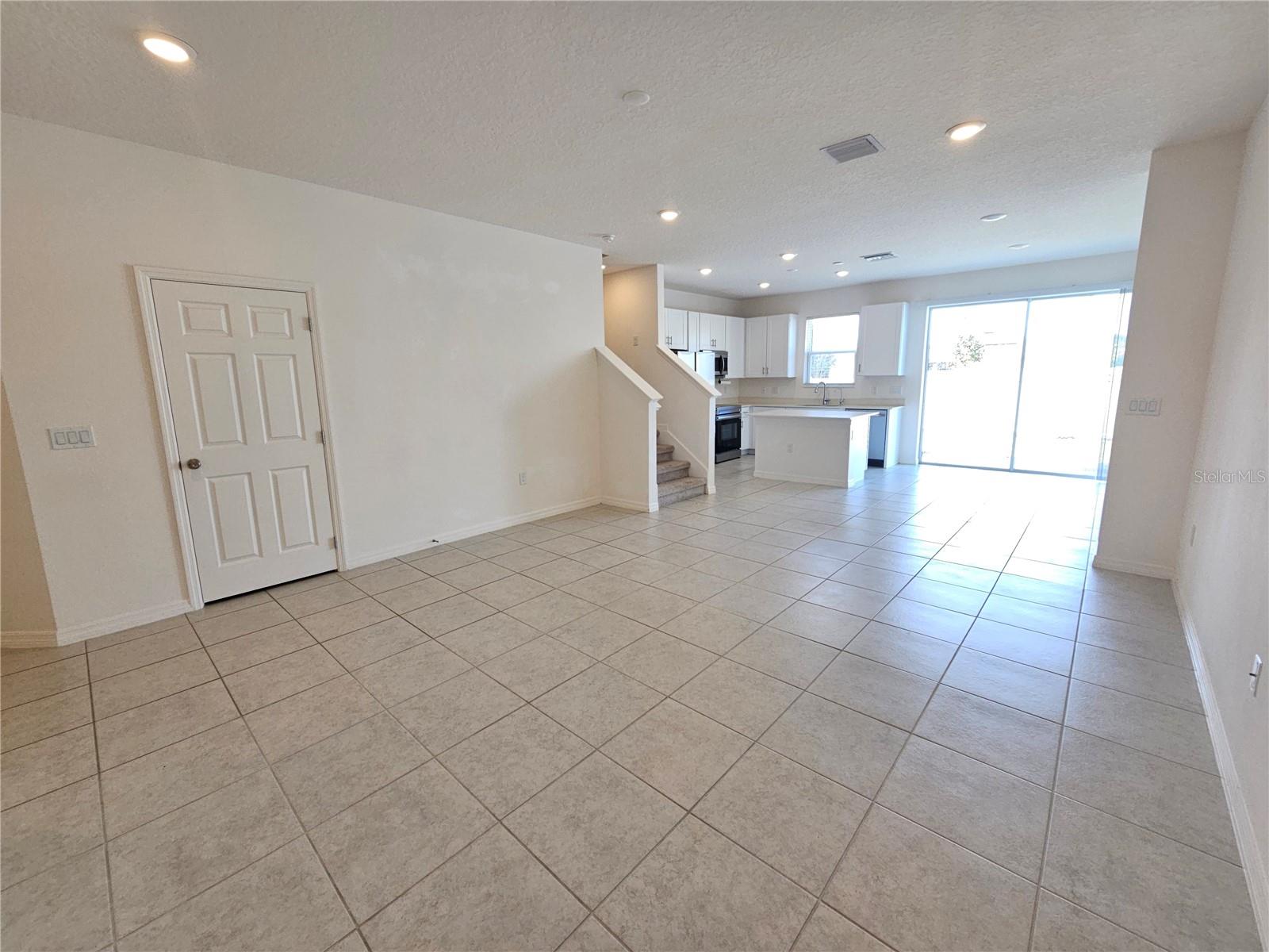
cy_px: 476
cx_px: 634
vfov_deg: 89.9
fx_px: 477
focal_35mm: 13
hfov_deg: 106.2
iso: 50
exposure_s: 1/60
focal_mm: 2.2
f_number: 2.2
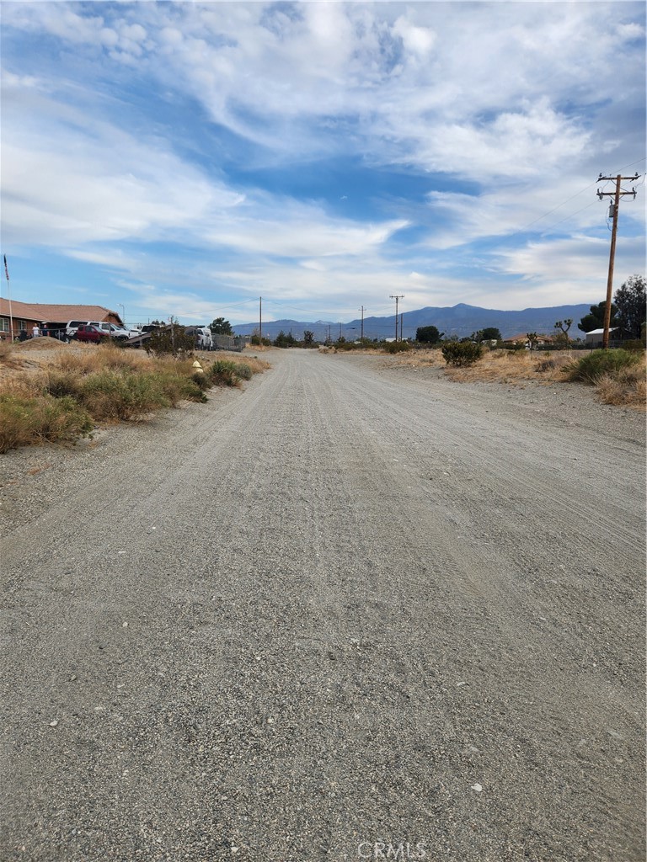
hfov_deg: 58.9
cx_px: 324
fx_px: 573
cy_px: 431
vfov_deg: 73.9
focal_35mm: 23
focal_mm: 5.4
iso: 20
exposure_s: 1/859
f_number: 1.8
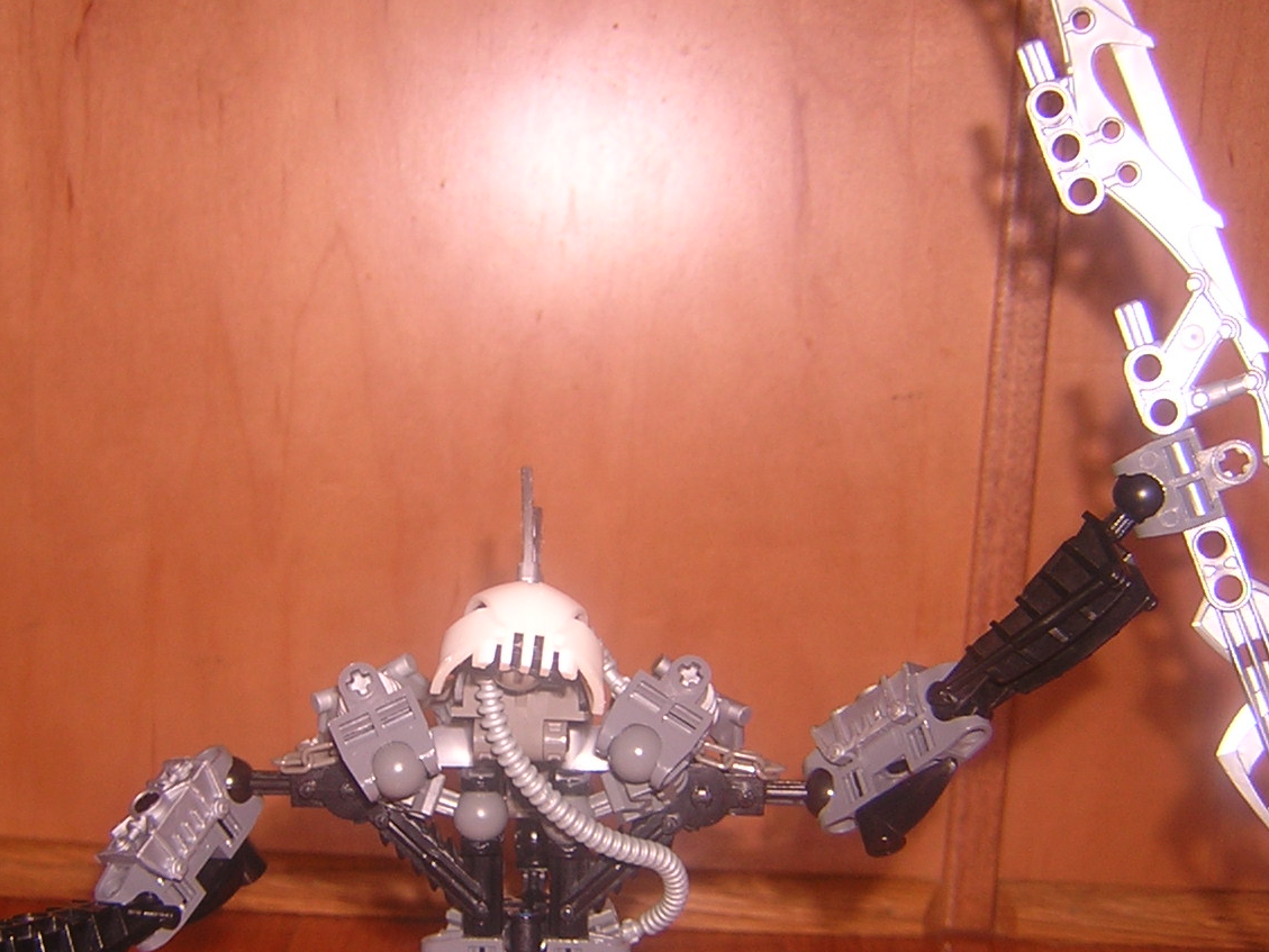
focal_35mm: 51
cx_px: 572
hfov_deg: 37.5
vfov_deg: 28.5
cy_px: 601
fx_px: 1870
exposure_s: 1/60.1
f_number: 2.6
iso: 100
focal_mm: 4.7
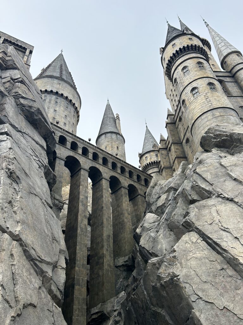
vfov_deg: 67.3
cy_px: 162
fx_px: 243
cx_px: 122
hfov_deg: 53.1
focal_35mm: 26
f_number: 1.5
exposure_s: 1/4630
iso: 50
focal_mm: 5.7
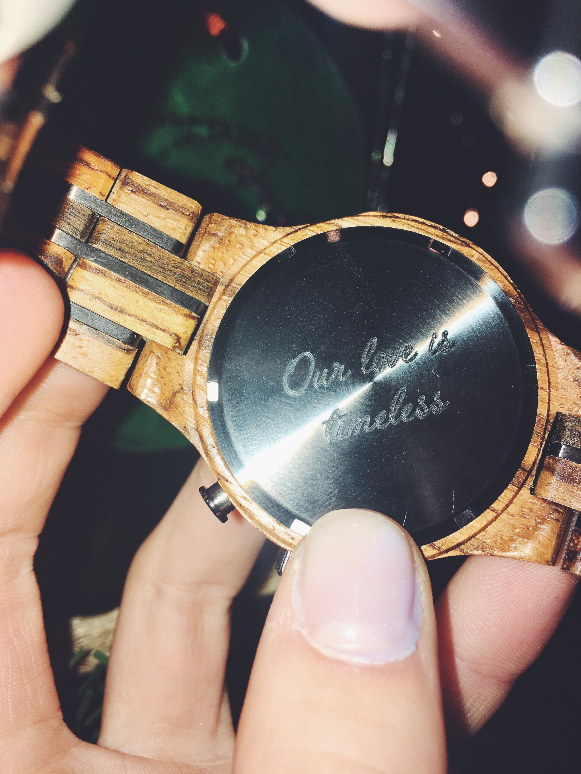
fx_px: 649
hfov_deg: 48.2
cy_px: 387
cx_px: 290
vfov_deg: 61.7
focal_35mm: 29
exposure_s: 1/275
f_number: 2.2
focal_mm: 4.15
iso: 25
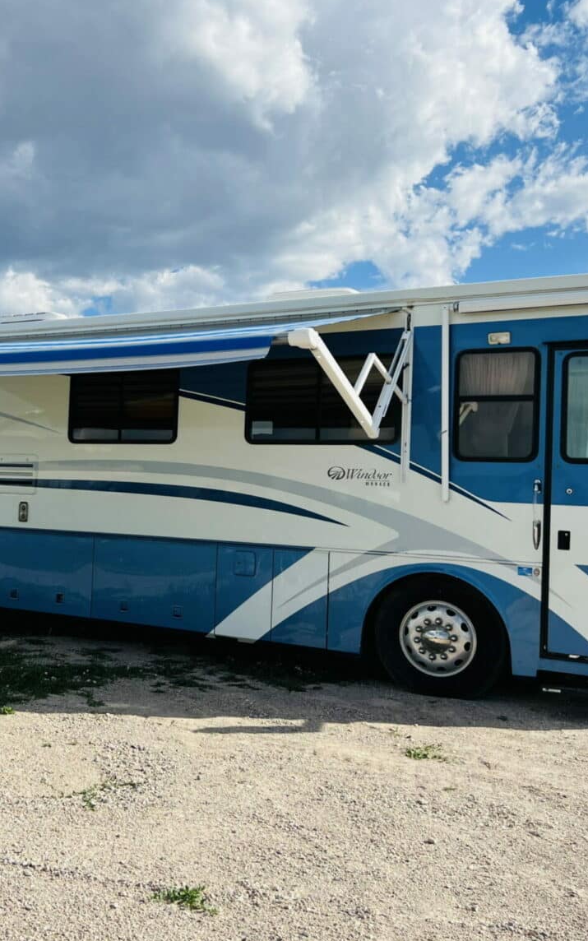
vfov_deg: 52.7
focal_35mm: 37
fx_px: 949
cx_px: 131
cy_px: 470
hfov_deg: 33.6
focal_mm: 5.7
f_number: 1.5
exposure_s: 1/4274
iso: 50
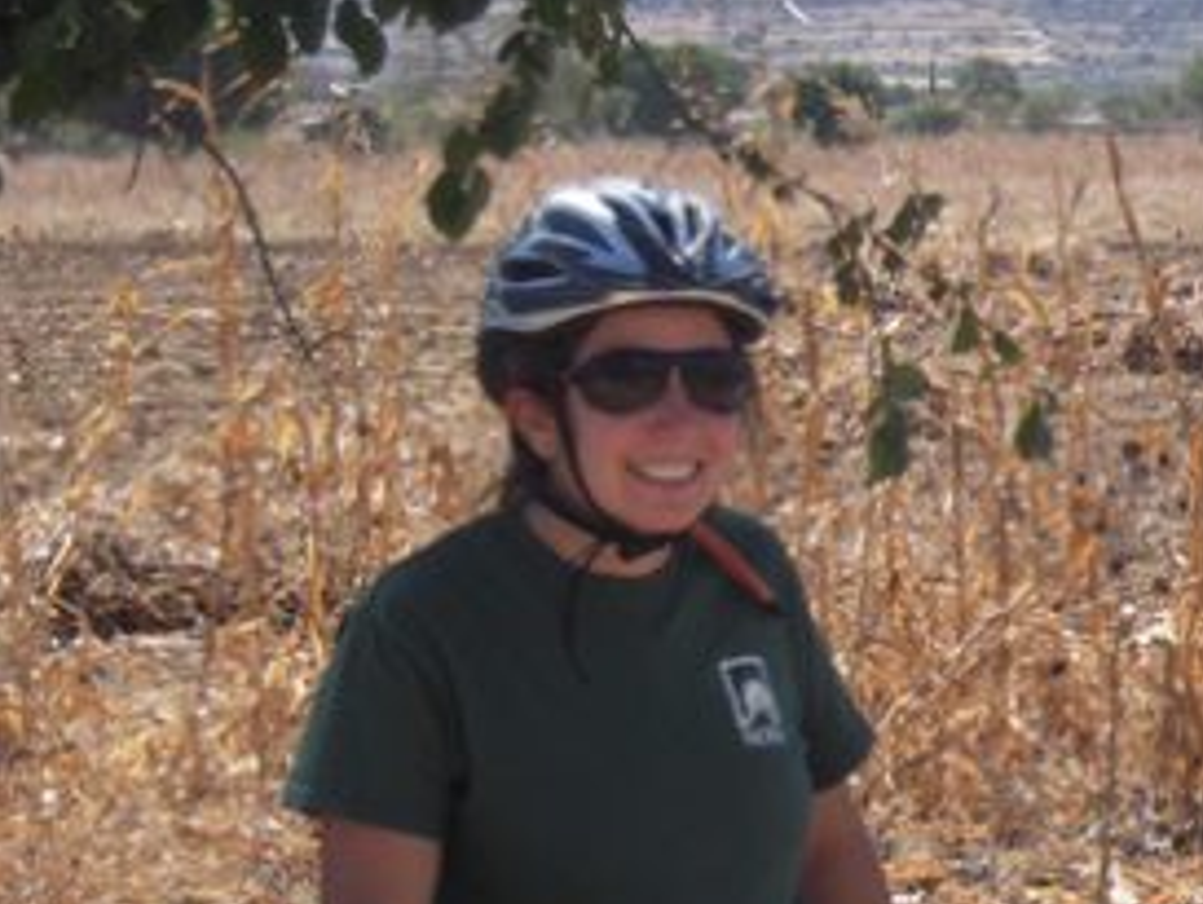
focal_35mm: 194
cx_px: 1472
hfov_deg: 10.0
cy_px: 754
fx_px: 6745
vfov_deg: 7.6
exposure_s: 1/500
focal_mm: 12.3
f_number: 4.2
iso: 100
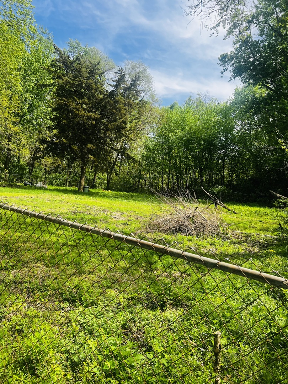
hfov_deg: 53.1
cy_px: 192
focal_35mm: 26
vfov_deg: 67.3
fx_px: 288
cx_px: 144
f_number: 1.5
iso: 50
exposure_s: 1/1972
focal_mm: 5.7
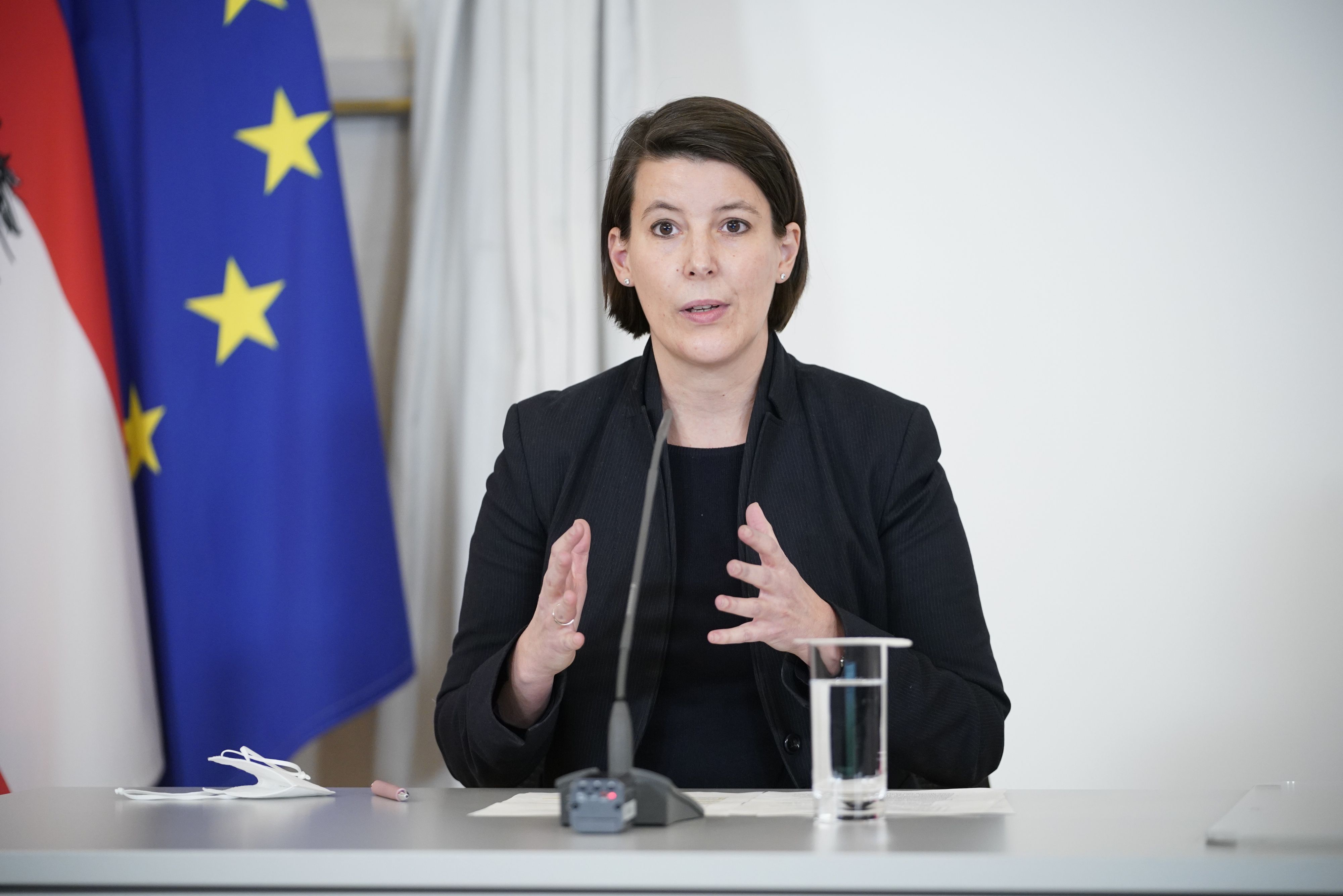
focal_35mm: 119
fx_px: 4439
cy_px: 448
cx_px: 672
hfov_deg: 17.2
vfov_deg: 11.5
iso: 2500
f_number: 2.8
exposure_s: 1/320
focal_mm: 119
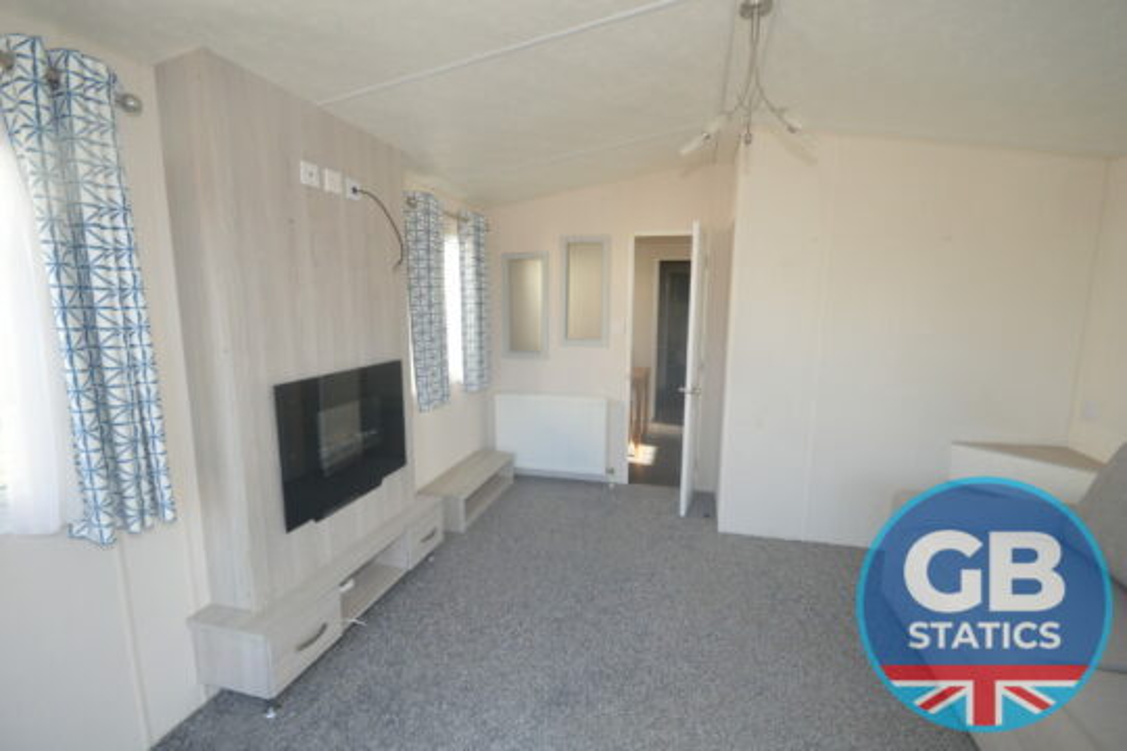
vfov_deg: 77.3
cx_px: 564
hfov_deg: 100.4
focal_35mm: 15
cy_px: 376
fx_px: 470
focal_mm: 10
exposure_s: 1/125
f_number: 5.6
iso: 400
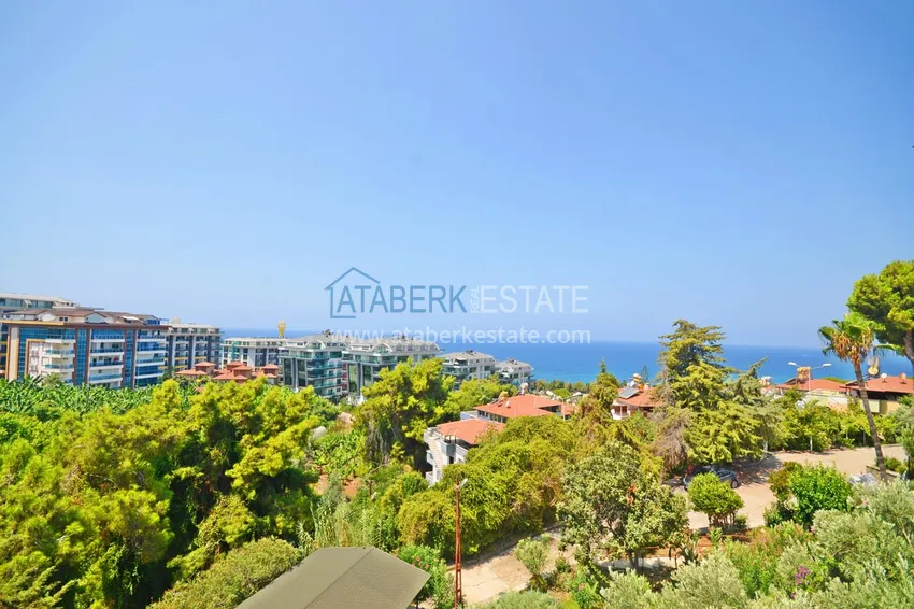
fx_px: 381
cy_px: 304
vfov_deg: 77.3
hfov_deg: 100.4
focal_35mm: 15
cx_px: 457
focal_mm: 10
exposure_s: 1/250
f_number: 8
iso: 100
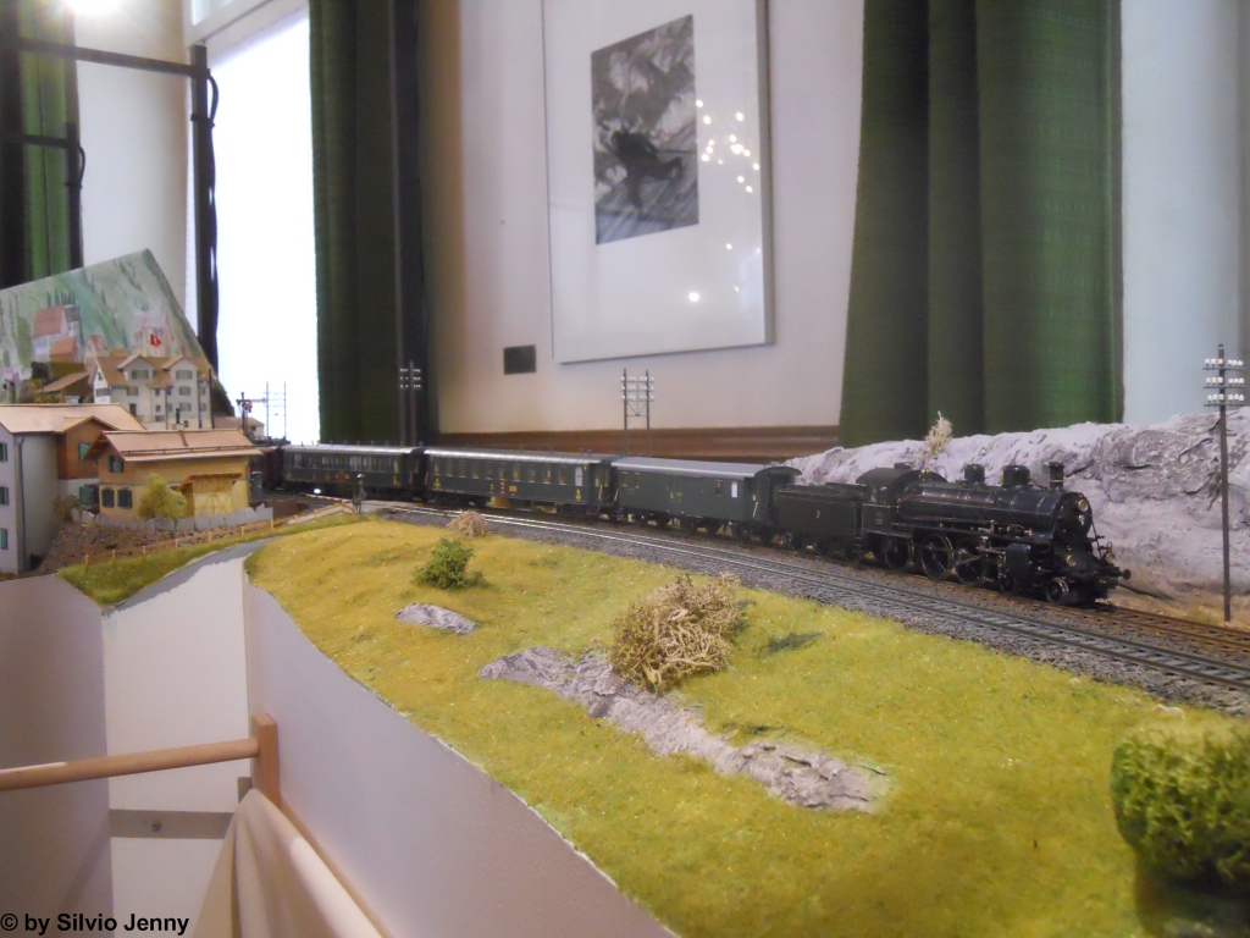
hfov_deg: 56.8
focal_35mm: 32
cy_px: 469
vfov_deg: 44.2
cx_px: 625
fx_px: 1156
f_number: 2.8
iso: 800
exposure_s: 1/50
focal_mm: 5.7
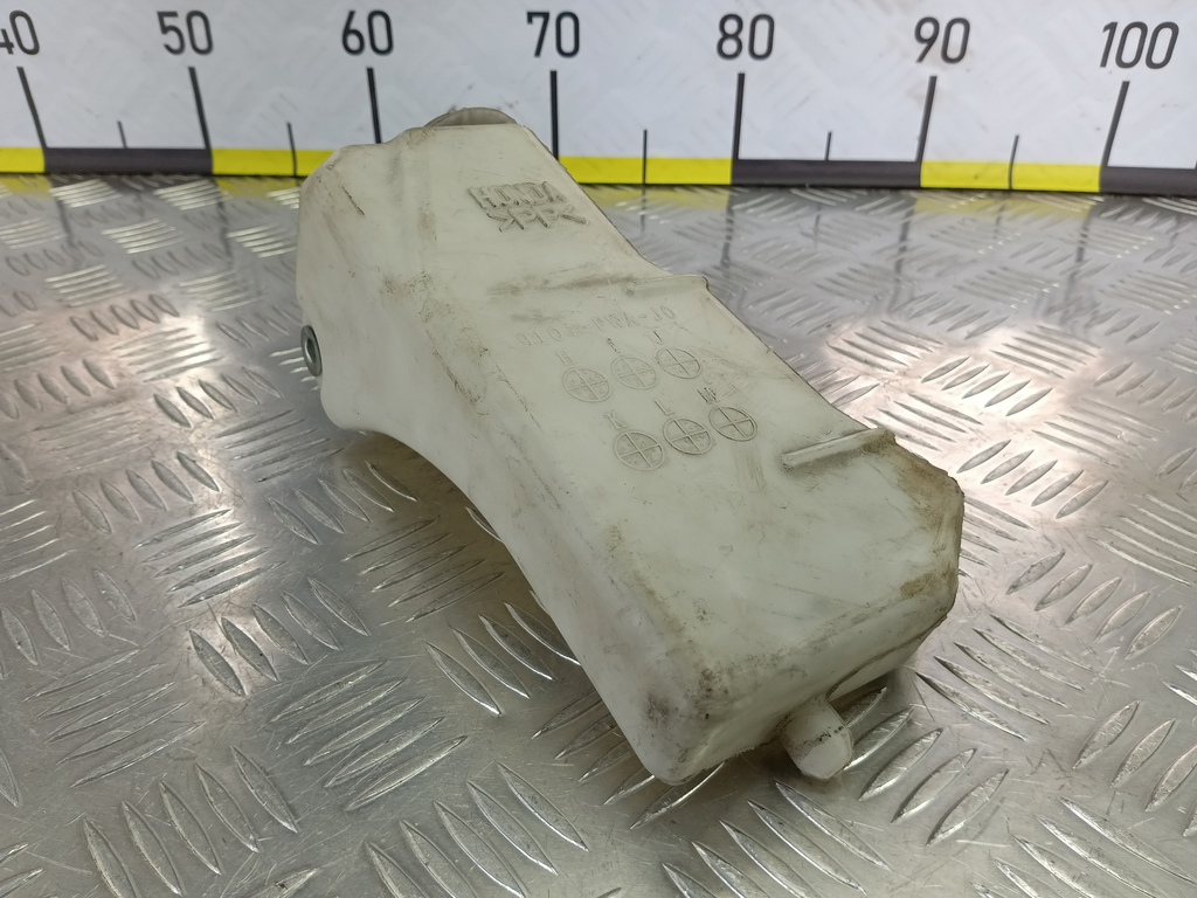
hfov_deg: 65.3
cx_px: 598
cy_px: 449
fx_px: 934
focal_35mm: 27
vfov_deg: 51.4
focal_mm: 4.11
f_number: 1.6
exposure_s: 1/100
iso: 150
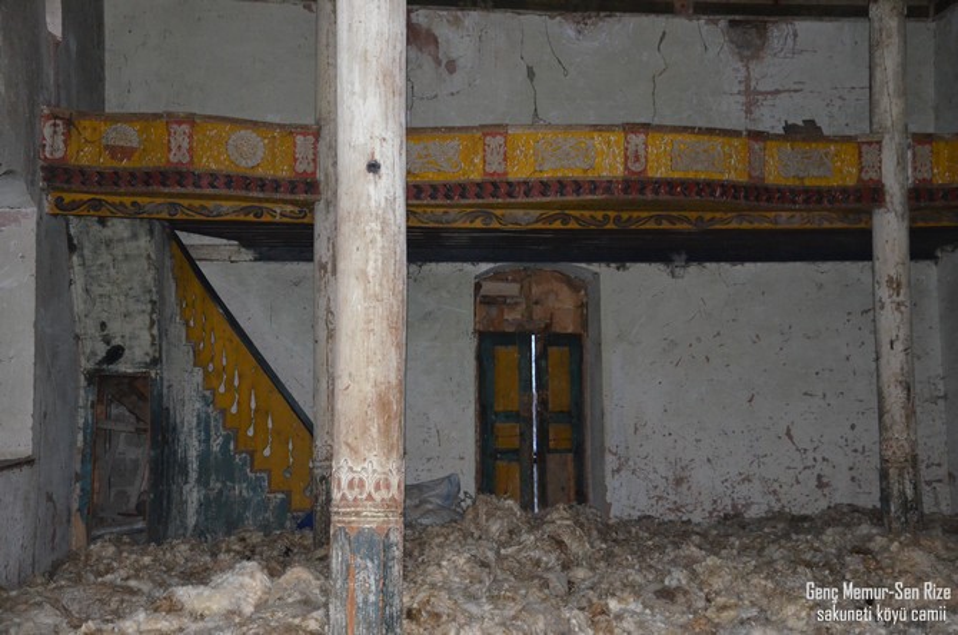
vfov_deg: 28.0
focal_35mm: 48
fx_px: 1275
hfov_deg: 41.2
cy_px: 318
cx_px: 479
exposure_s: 1/60
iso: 3200
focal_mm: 32
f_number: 4.2
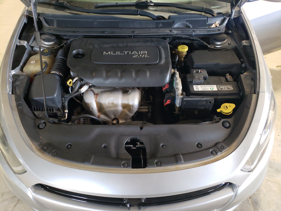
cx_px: 140
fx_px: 211
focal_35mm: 26
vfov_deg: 53.1
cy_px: 106
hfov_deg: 67.3
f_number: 1.5
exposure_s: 1/30
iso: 260
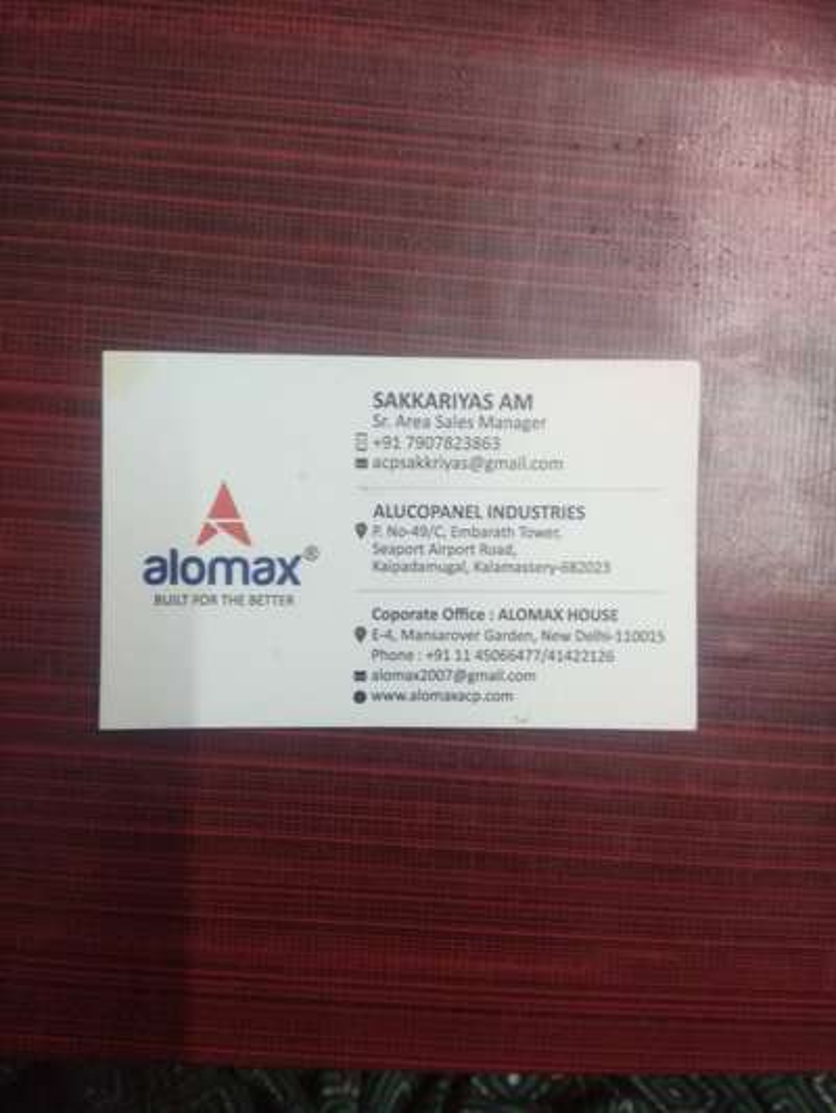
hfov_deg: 63.5
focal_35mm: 21
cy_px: 556
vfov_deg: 79.0
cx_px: 418
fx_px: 676
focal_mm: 3.57
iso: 539
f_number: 2
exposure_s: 1/24
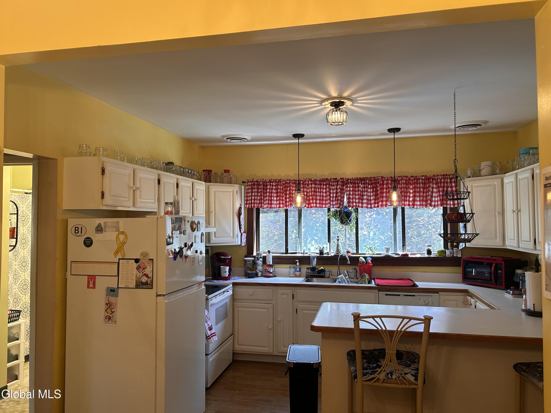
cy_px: 206
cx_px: 276
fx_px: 414
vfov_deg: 53.1
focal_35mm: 26
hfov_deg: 67.3
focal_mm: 5.7
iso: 125
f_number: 1.5
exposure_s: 1/120
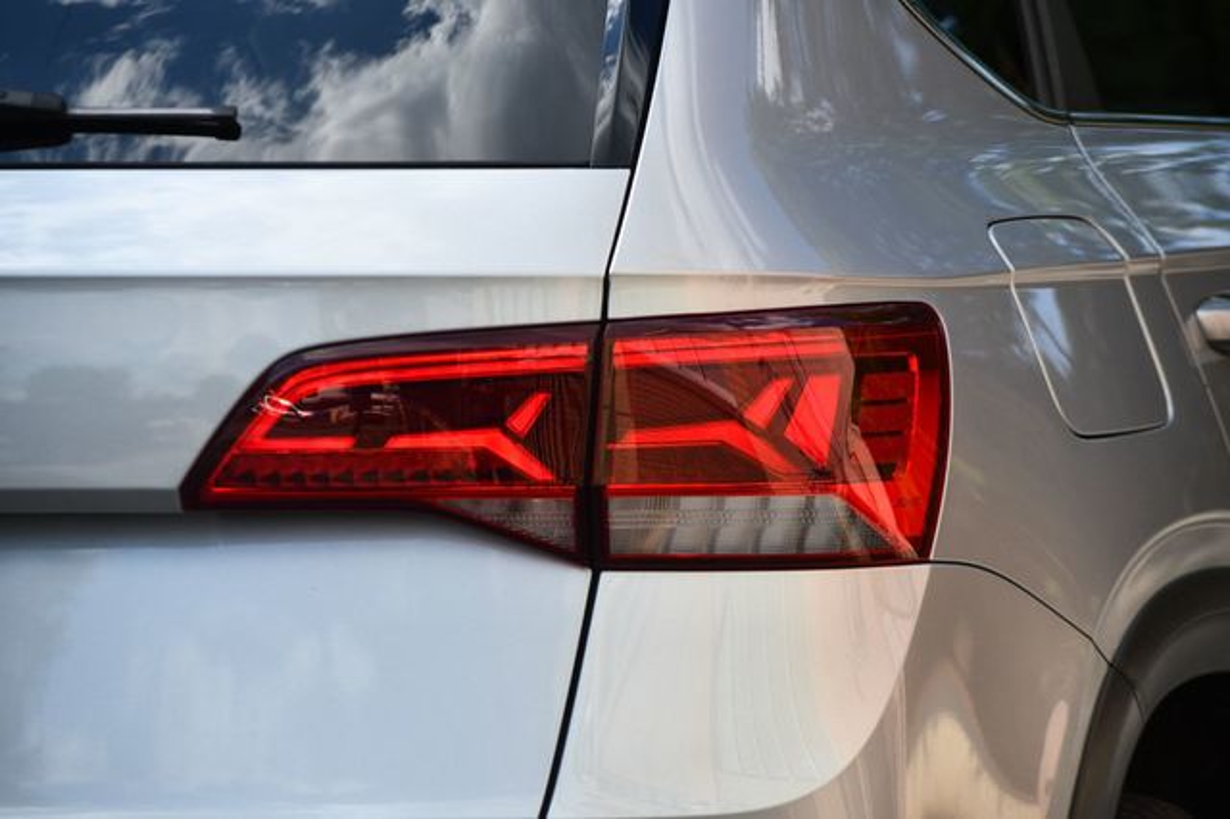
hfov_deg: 9.8
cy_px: 410
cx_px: 615
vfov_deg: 6.5
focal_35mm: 210
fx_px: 7171
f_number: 5.6
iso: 220
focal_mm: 140
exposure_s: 1/500
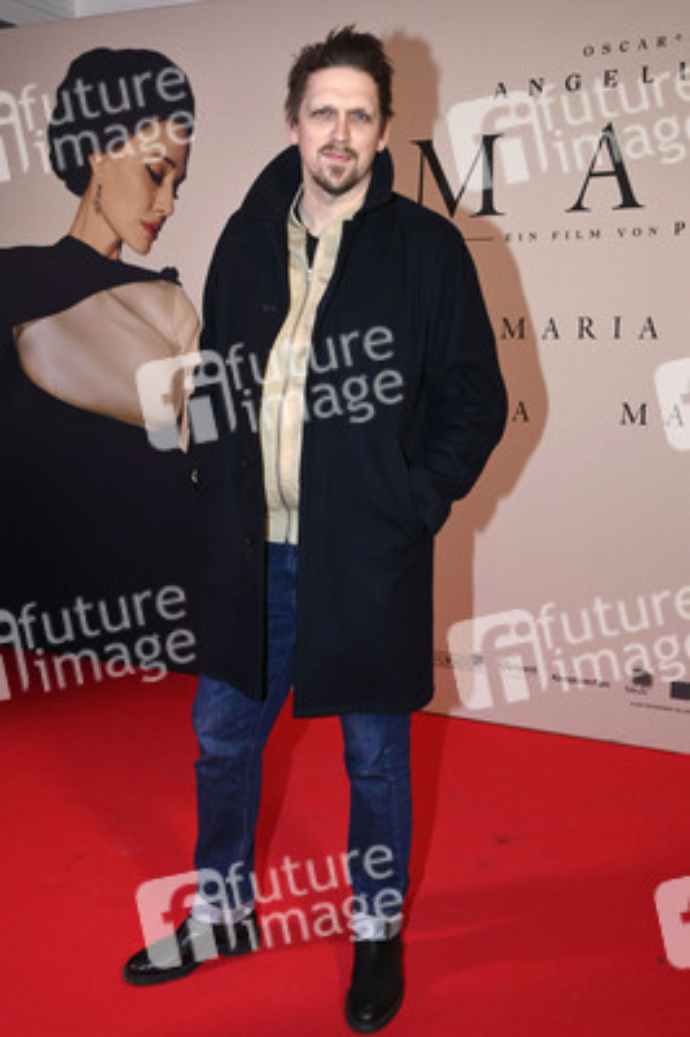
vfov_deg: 53.2
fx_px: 1037
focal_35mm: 36
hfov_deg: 36.8
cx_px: 345
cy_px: 518
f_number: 5.6
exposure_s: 1/200
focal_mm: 36
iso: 800
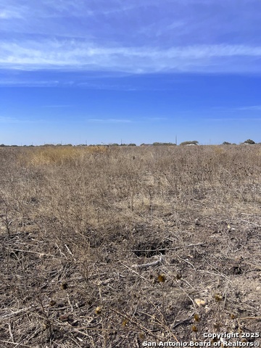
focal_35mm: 26
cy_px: 174
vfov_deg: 67.3
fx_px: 261
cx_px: 130
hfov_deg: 53.1
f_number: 1.5
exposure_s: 1/4630
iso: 50
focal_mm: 5.7
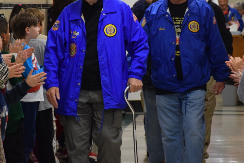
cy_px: 39
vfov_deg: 5.1
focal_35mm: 272
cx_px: 105
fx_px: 1844
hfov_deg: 7.6
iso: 1100
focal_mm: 116
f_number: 5.6
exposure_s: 1/60
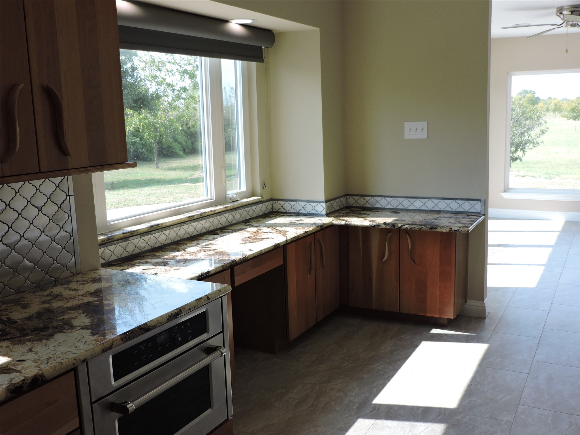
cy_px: 218
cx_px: 290
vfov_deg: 40.7
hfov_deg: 52.6
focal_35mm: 35
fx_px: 586
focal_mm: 6.2
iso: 100
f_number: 3.3
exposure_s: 1/160
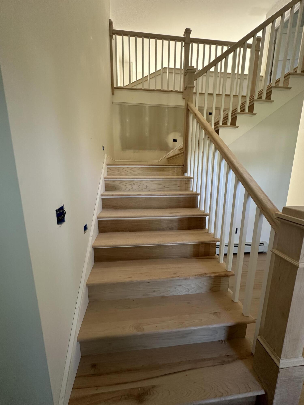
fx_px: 164
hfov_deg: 85.7
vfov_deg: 102.1
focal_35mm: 14
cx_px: 152
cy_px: 202
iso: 200
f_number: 2.2
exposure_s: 1/99
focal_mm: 2.22
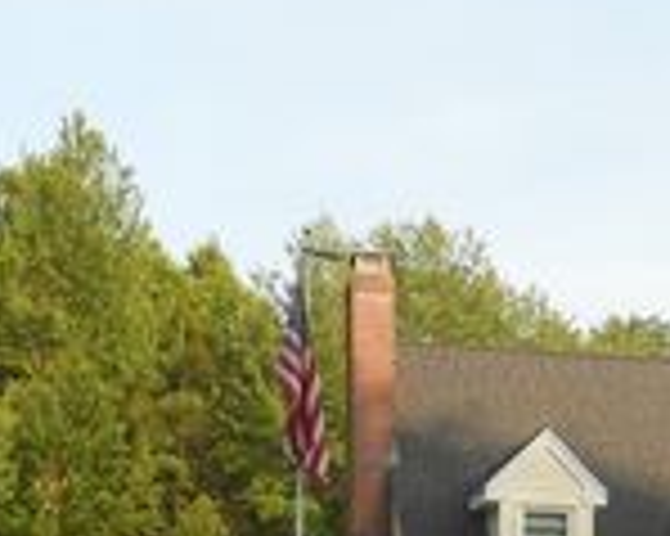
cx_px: 940
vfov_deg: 14.0
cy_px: 709
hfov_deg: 16.9
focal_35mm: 105
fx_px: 2081
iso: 80
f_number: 2.8
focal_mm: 5.7
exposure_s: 1/400
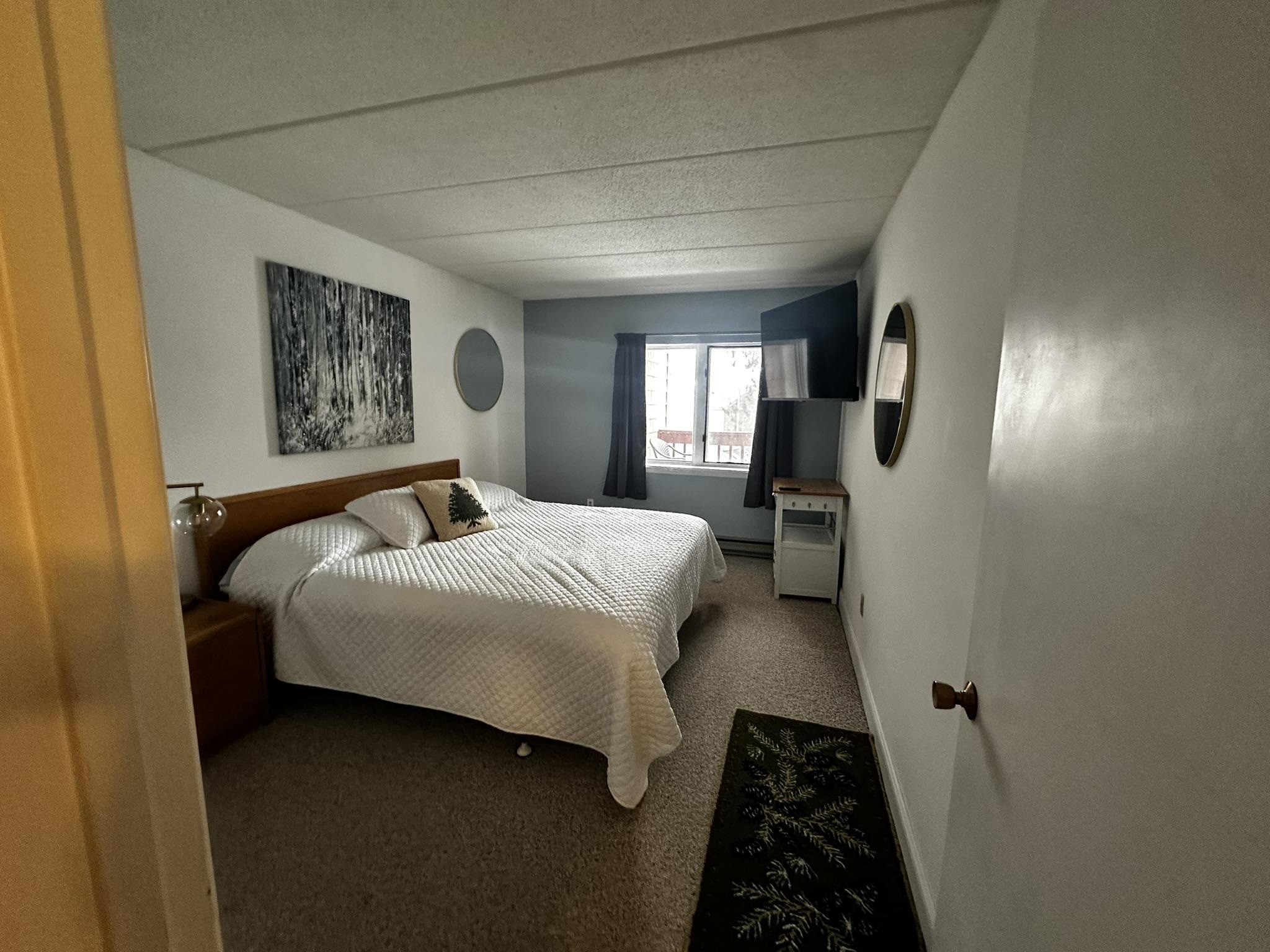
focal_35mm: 14
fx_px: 514
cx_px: 635
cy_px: 476
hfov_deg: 102.1
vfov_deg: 85.7
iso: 640
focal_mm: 2.22
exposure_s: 1/60
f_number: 2.2
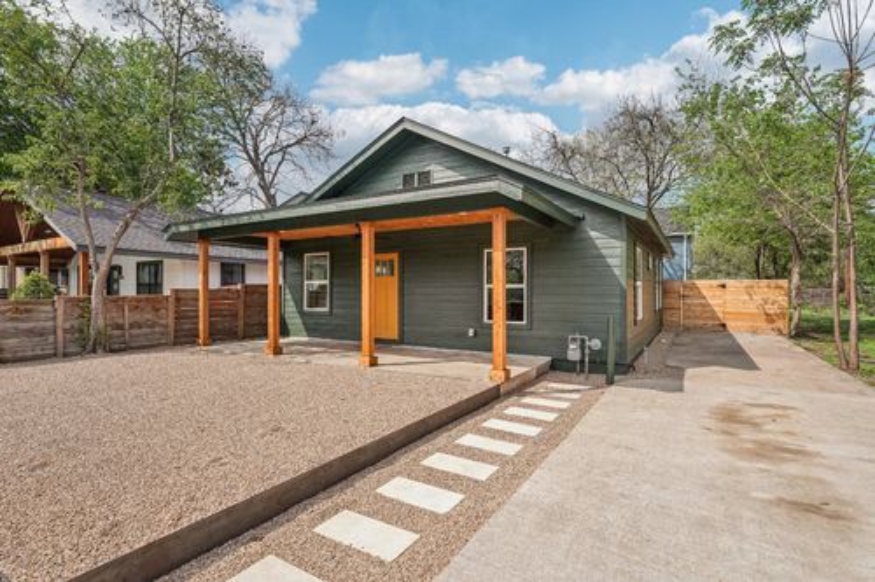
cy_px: 291
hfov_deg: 93.0
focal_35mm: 17
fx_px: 415
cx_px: 438
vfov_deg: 70.1
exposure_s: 1/2000
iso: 800
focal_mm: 17.1
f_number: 8
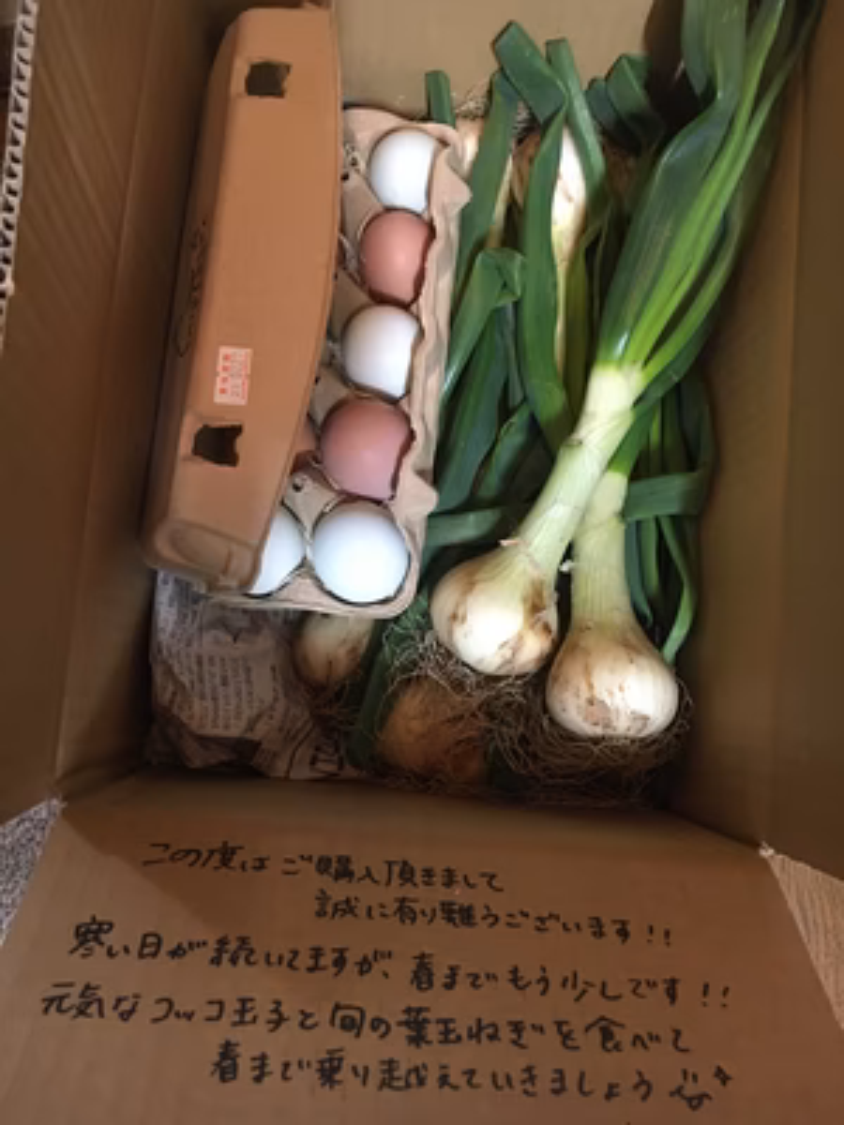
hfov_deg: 48.2
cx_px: 422
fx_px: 943
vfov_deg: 61.7
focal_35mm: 29
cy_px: 562
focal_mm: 4.15
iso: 200
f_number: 2.2
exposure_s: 1/15
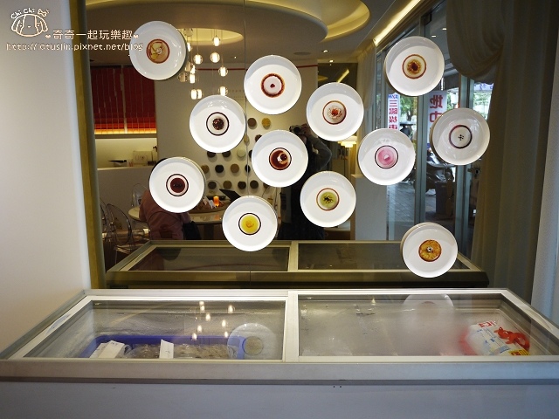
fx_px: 452
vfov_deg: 49.7
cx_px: 280
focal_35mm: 28
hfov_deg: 63.4
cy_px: 210
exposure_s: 1/60
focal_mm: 14
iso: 400
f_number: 2.5
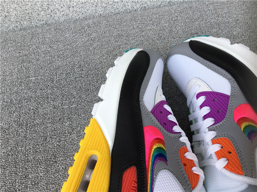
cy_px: 96
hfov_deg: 58.4
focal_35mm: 31
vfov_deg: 45.4
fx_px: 230
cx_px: 128
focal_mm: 3.3
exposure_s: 1/297
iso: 25
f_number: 2.4
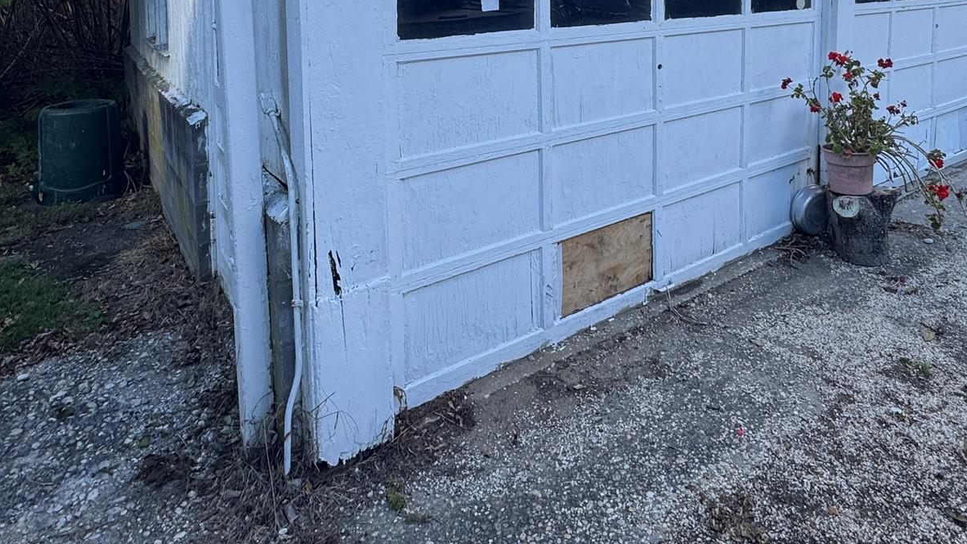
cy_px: 5
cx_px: 572
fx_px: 667
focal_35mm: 26
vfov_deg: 39.4
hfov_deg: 71.3
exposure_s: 1/316
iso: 40
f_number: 2.2
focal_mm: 2.22
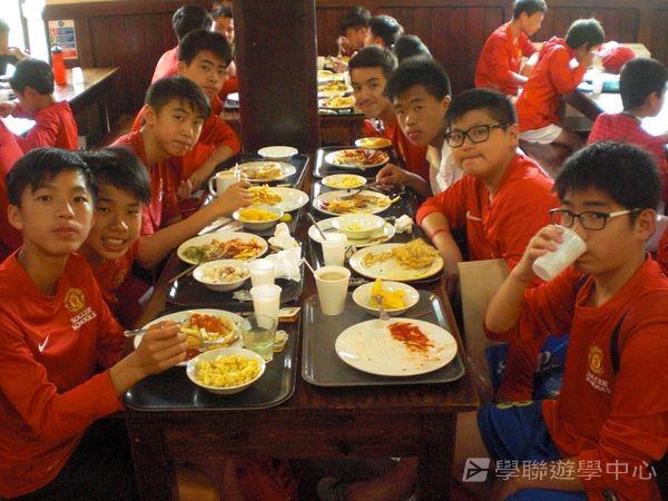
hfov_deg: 49.0
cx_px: 334
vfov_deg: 37.7
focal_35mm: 38
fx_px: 733
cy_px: 250
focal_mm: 6.3
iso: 800
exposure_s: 1/50
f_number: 3.1
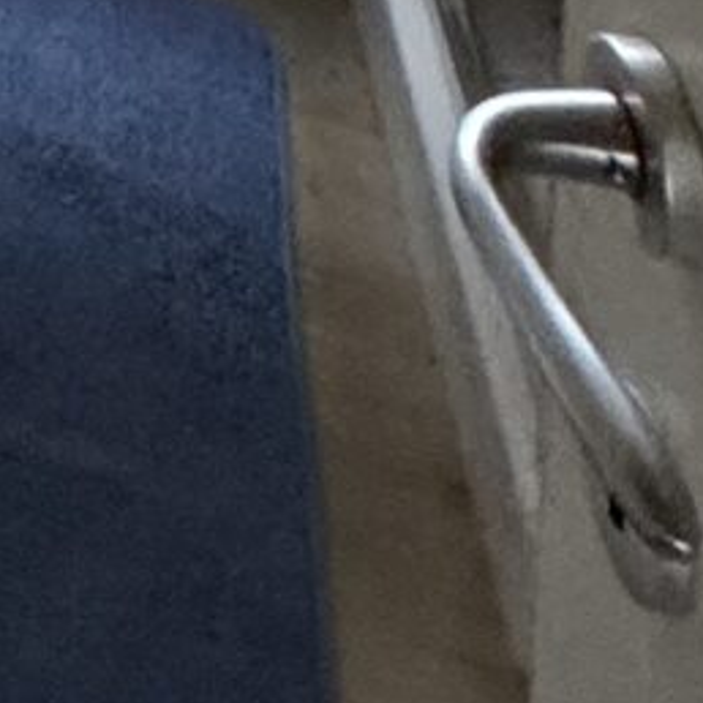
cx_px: -1311
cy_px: -2065
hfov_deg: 10.6
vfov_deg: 8.2
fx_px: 2826
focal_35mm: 123
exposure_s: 1/60
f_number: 2.2
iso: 320
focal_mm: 2.22
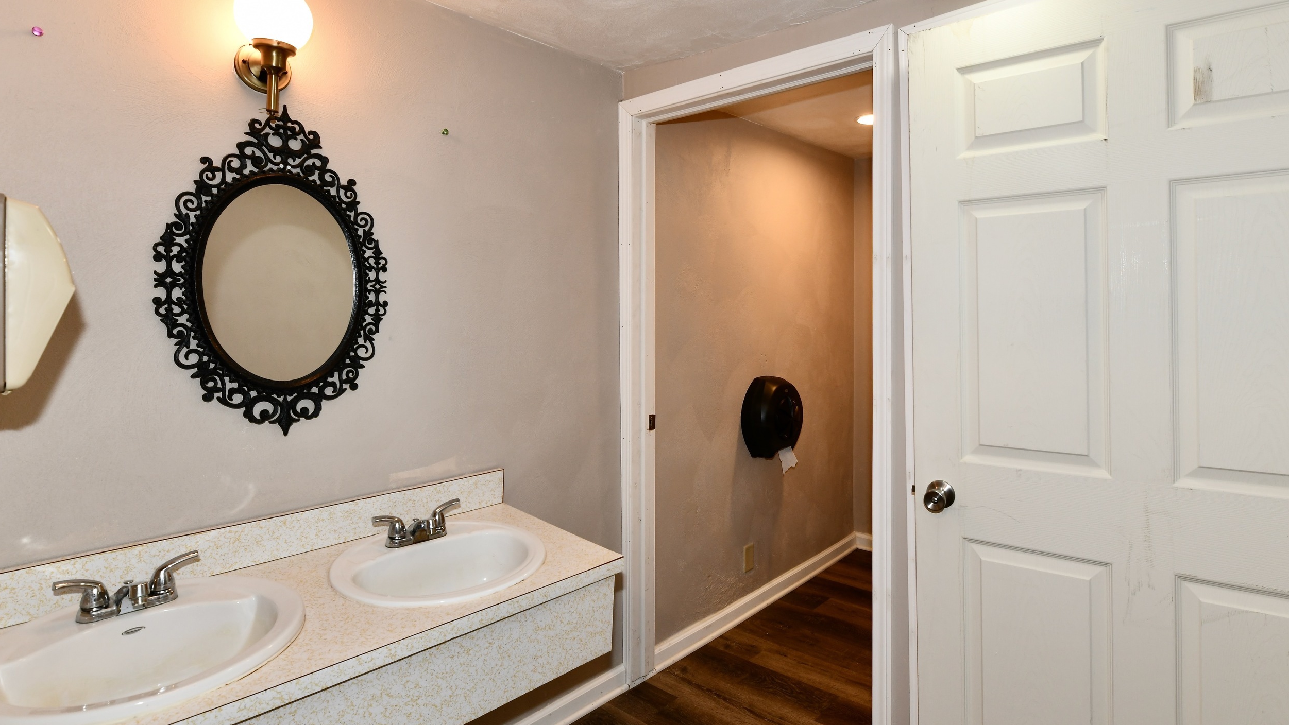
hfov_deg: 92.6
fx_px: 615
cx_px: 678
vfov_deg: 60.9
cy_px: 329
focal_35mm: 18
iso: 640
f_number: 6.3
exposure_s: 1/60
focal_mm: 14
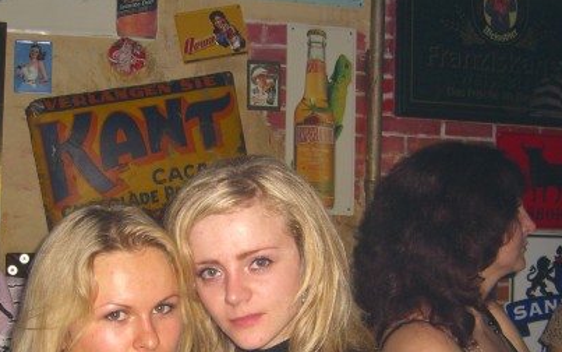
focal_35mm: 60
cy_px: 310
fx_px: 919
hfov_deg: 34.0
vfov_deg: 21.2
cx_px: 247
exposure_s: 1/60
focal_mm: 7.9
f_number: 2.8
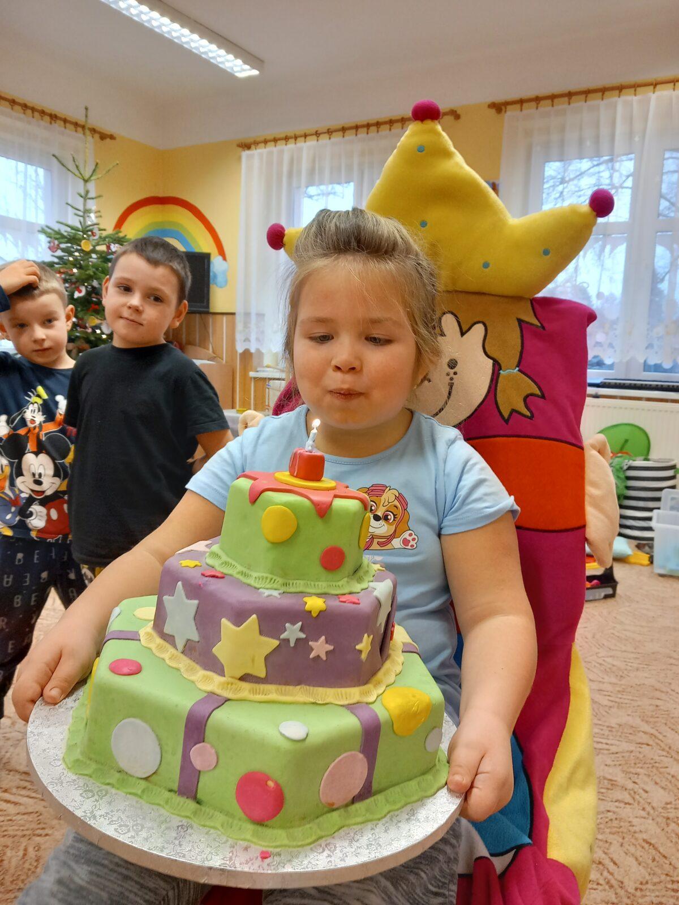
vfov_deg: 65.3
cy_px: 452
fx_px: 706
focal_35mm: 27
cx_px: 340
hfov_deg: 51.4
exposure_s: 1/33
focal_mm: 4
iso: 200
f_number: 1.8
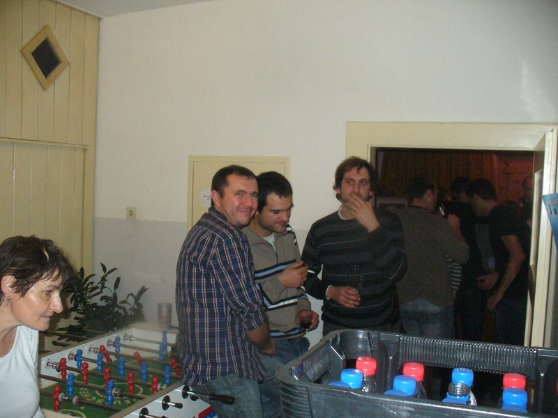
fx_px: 596
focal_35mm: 37
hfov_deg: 50.1
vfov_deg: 38.7
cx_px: 279
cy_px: 209
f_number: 2.8
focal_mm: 6.1
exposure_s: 1/60
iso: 400
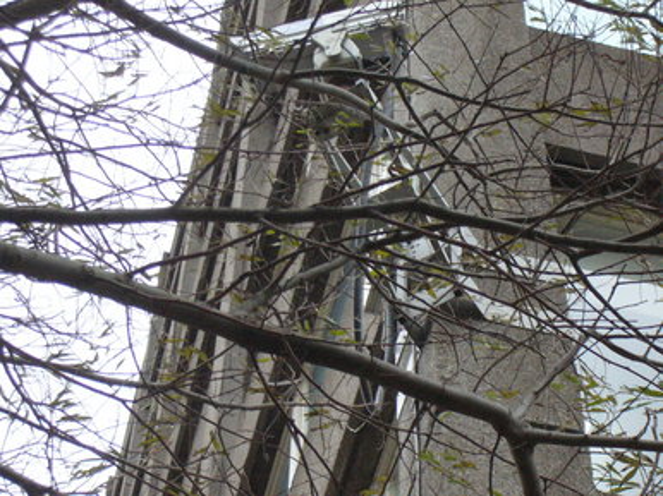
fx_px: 2010
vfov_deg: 14.1
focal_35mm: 105
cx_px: 332
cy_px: 248
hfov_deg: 18.7
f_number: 5
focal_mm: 17.4
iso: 400
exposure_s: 1/80
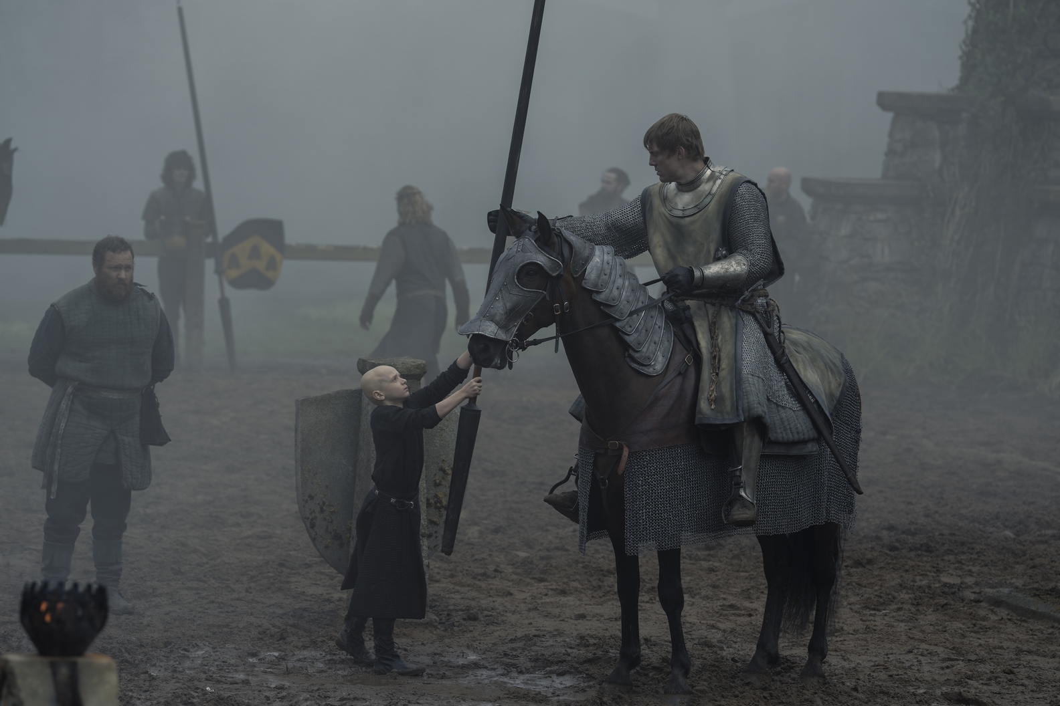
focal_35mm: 160
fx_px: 4711
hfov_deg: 12.8
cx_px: 530
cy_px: 353
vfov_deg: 8.6
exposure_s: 1/1250
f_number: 4.5
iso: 640
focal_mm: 160
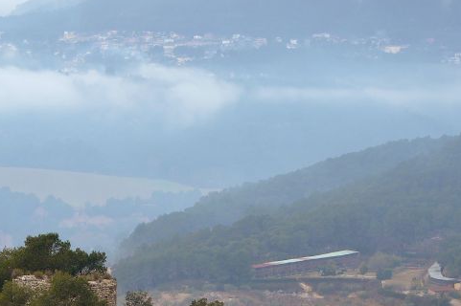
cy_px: 195
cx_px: 71
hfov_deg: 12.3
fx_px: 2124
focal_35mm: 166
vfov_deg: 8.3
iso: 320
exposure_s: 1/160
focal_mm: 52
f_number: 6.3
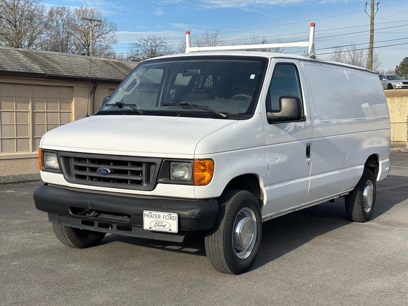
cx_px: 204
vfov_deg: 28.0
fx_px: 613
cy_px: 153
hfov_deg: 36.8
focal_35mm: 52
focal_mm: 5.96
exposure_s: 1/2193
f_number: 1.6
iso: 32
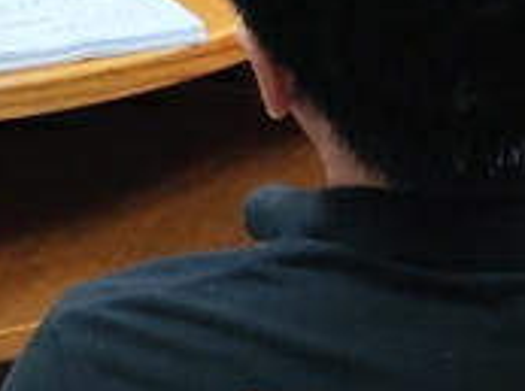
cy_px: -444
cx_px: -203
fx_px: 2528
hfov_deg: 11.5
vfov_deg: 8.3
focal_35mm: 167
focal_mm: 4.68
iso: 176
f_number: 1.8
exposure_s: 1/33.3
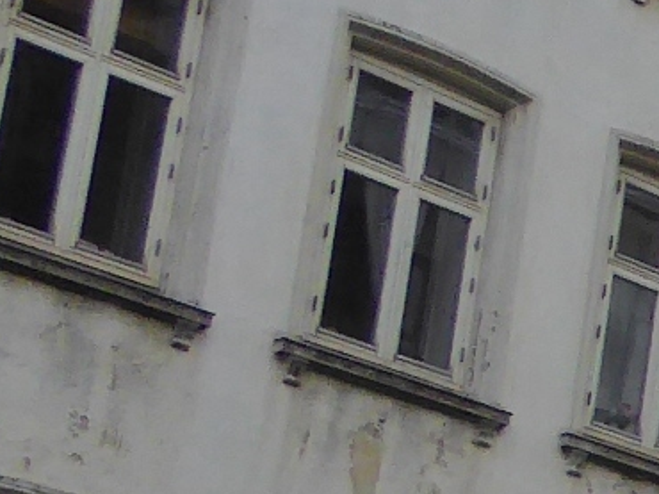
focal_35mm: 173
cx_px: 2116
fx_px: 3291
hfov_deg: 8.9
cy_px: 505
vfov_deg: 8.5
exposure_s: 1/100
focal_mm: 4.3
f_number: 3.3
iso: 100
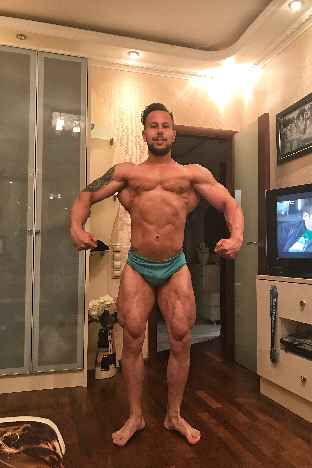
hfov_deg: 43.6
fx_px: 390
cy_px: 240
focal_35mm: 30
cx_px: 159
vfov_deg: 61.9
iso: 80
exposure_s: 1/17
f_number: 1.8
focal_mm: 3.99
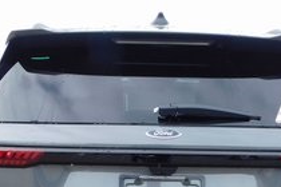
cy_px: 212
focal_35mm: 73
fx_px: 570
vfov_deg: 17.9
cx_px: 167
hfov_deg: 27.6
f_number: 3
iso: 125
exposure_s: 1/500
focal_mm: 4
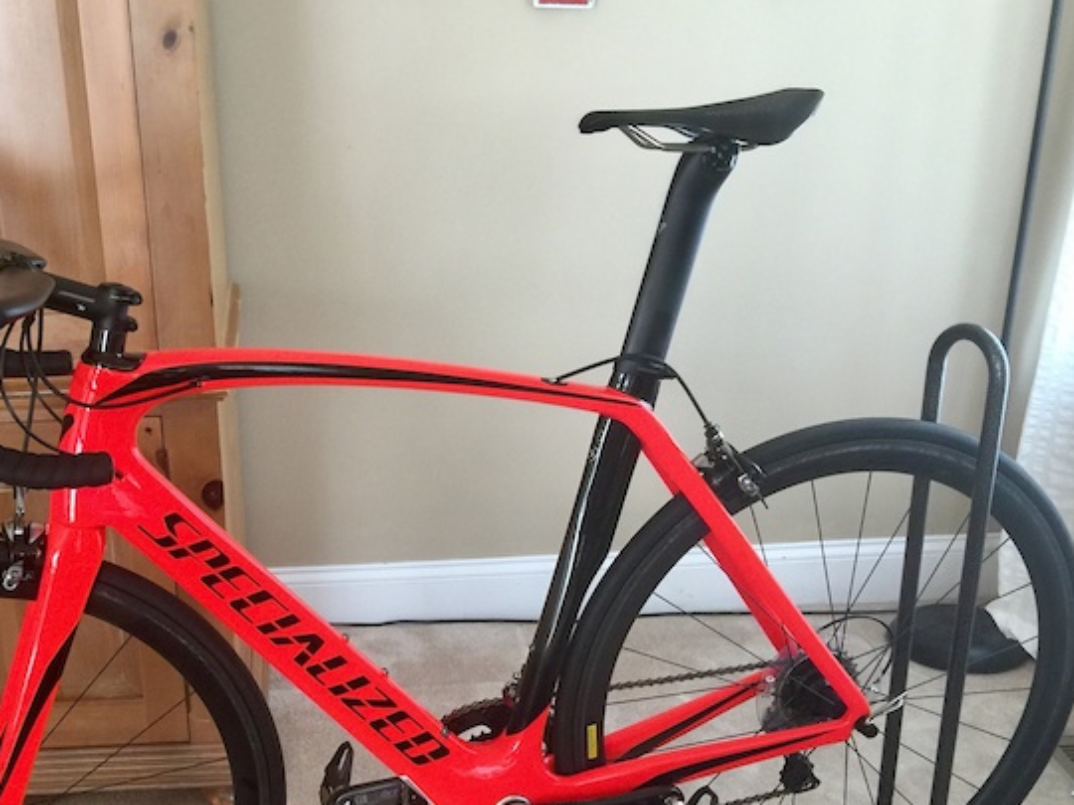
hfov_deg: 42.8
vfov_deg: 33.2
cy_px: 566
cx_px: 300
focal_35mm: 43
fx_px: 1334
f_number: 2.2
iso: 50
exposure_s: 1/30
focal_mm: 4.15
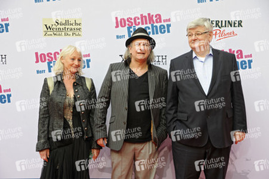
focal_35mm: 68
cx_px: 134
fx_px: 508
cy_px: 90
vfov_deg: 20.0
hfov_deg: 29.7
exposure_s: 1/200
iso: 500
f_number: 6.3
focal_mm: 68
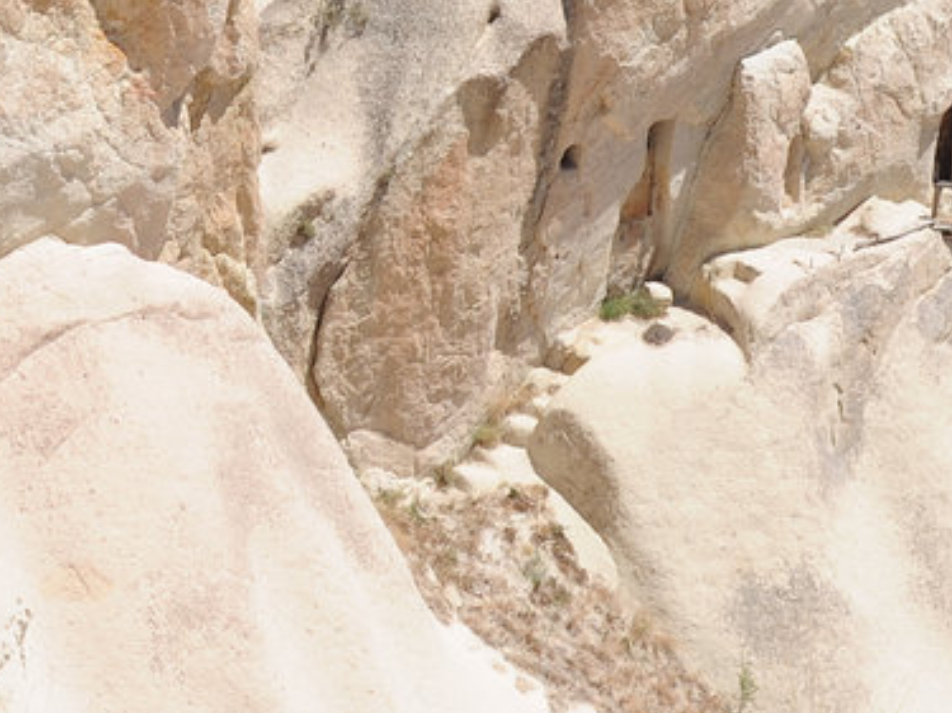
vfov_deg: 7.1
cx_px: -300
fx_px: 5636
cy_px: -354
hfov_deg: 9.5
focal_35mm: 205
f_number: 9
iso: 200
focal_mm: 50
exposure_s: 1/500
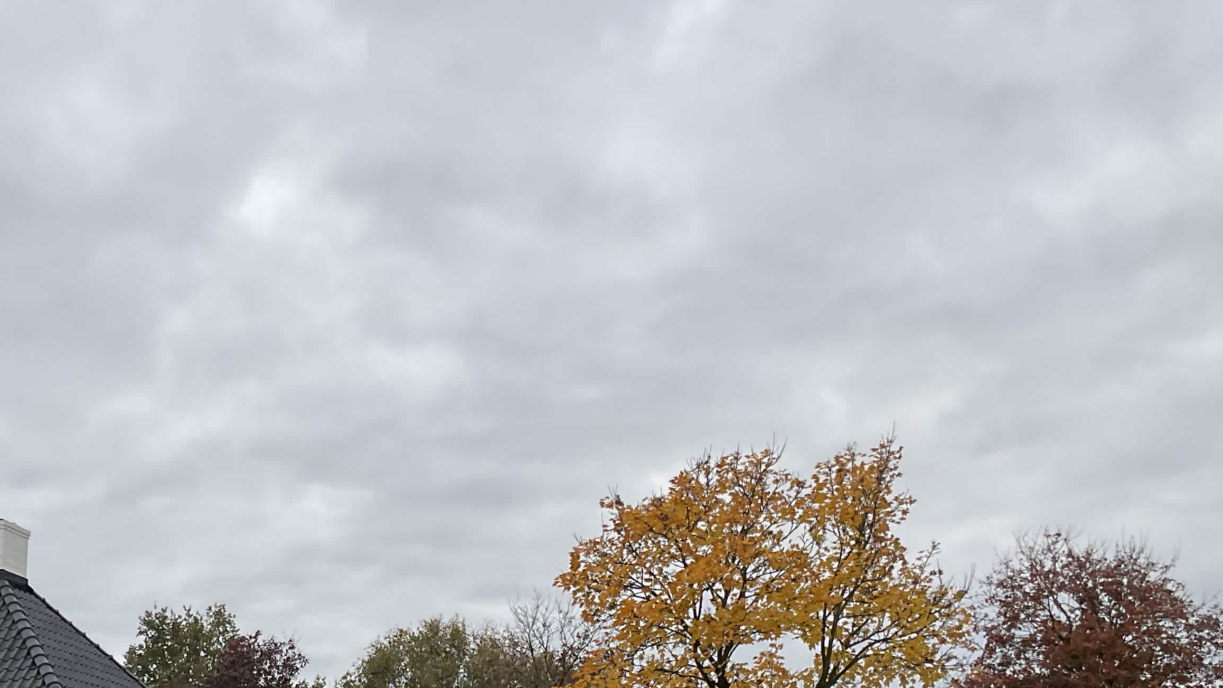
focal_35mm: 55
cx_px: 432
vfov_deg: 21.4
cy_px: 592
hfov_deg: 37.5
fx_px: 1784
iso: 16
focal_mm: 3
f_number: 1.8
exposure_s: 1/898
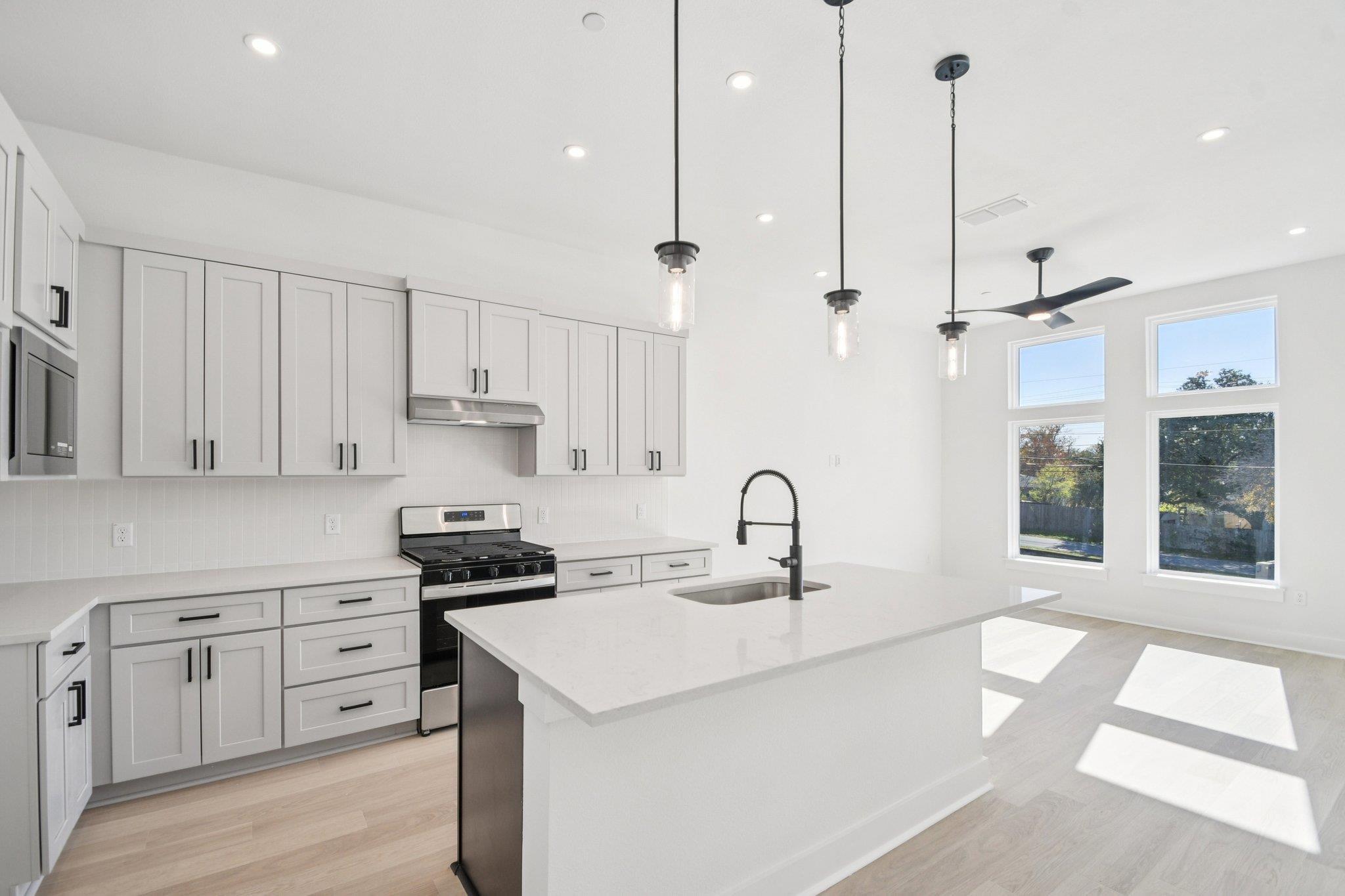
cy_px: 448
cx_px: 672
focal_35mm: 15
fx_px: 560
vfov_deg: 77.3
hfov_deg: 100.4
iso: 400
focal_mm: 10
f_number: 8
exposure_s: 1/100
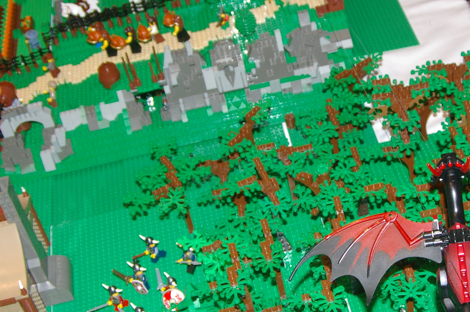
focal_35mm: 71
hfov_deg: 28.2
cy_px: 223
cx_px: 332
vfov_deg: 19.1
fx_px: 926
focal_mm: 28
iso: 800
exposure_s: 1/45
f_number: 5.6
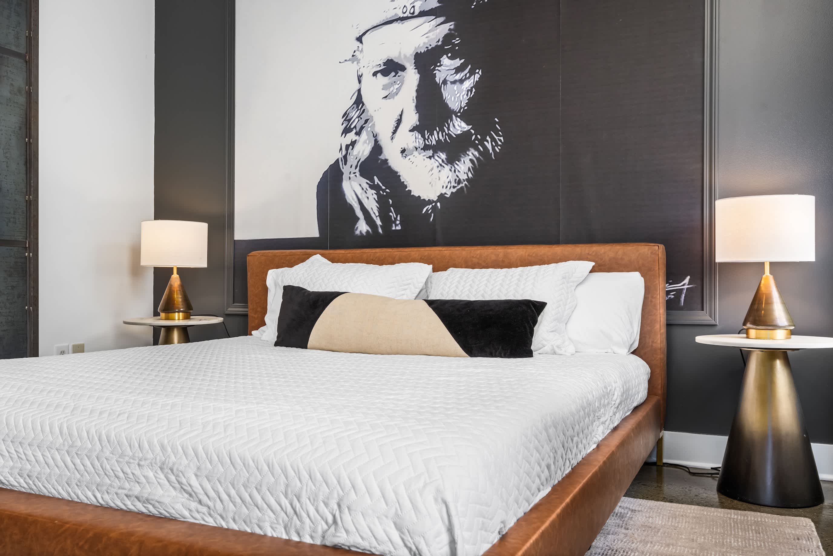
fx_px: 694
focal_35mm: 30
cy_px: 278
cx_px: 416
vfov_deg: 43.6
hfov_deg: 61.9
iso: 400
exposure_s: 1/3.33
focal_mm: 30
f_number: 8
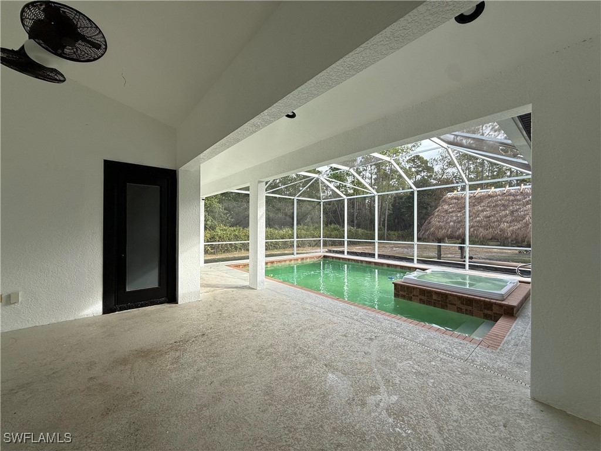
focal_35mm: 14
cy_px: 226
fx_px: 243
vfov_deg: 85.7
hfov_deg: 102.1
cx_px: 300
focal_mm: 2.22
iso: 50
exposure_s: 1/374
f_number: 2.2
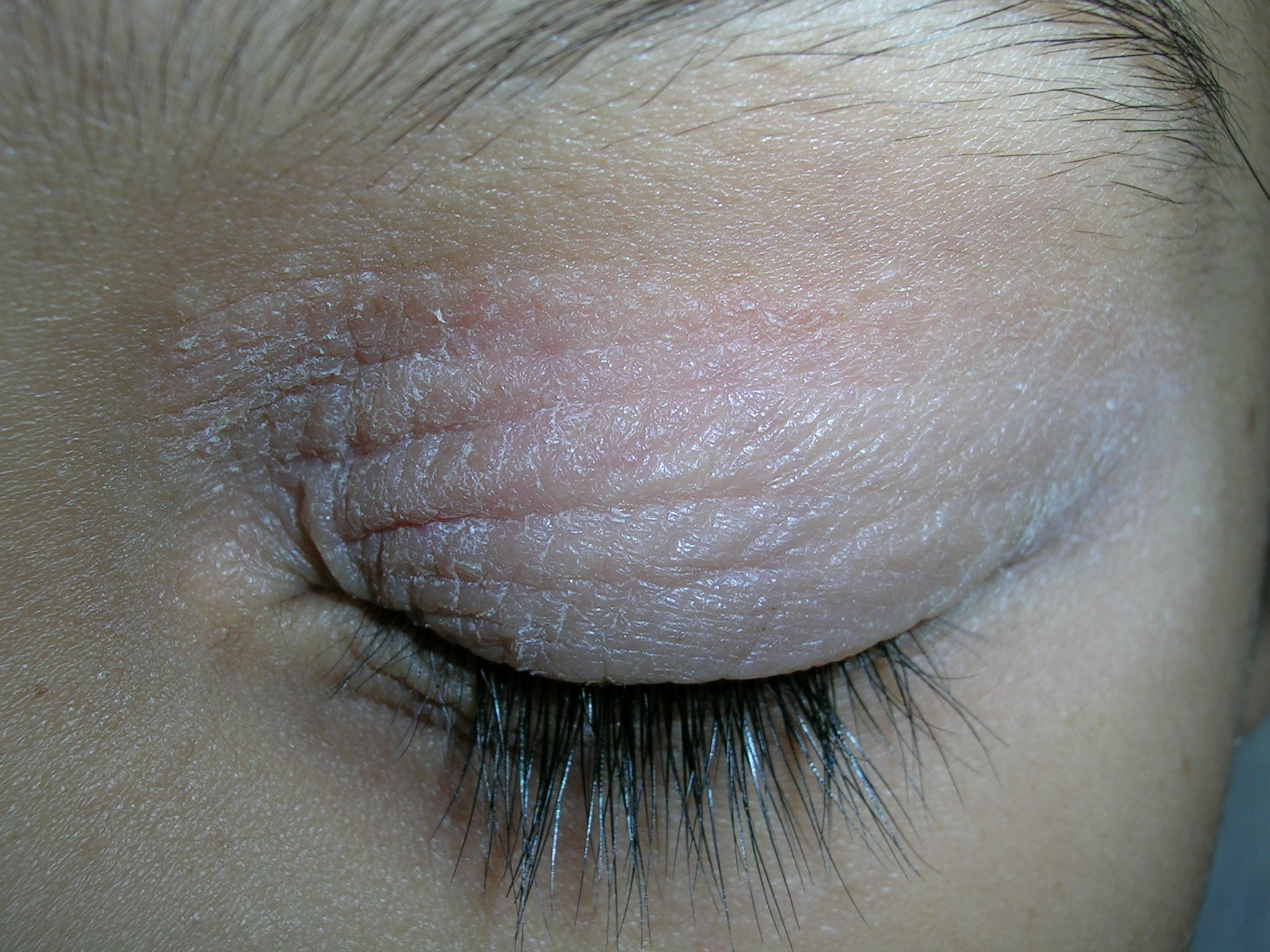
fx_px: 1761
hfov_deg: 39.7
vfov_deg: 30.3
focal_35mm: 48
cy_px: 476
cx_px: 635
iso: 50
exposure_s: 1/60.1
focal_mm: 7.3
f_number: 5.3
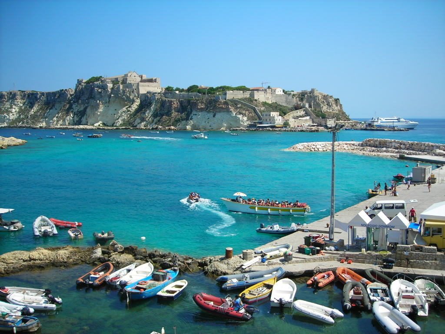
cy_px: 167
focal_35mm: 38
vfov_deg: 37.7
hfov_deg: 49.0
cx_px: 222
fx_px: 489
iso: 50
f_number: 6.4
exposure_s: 1/170
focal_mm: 6.3
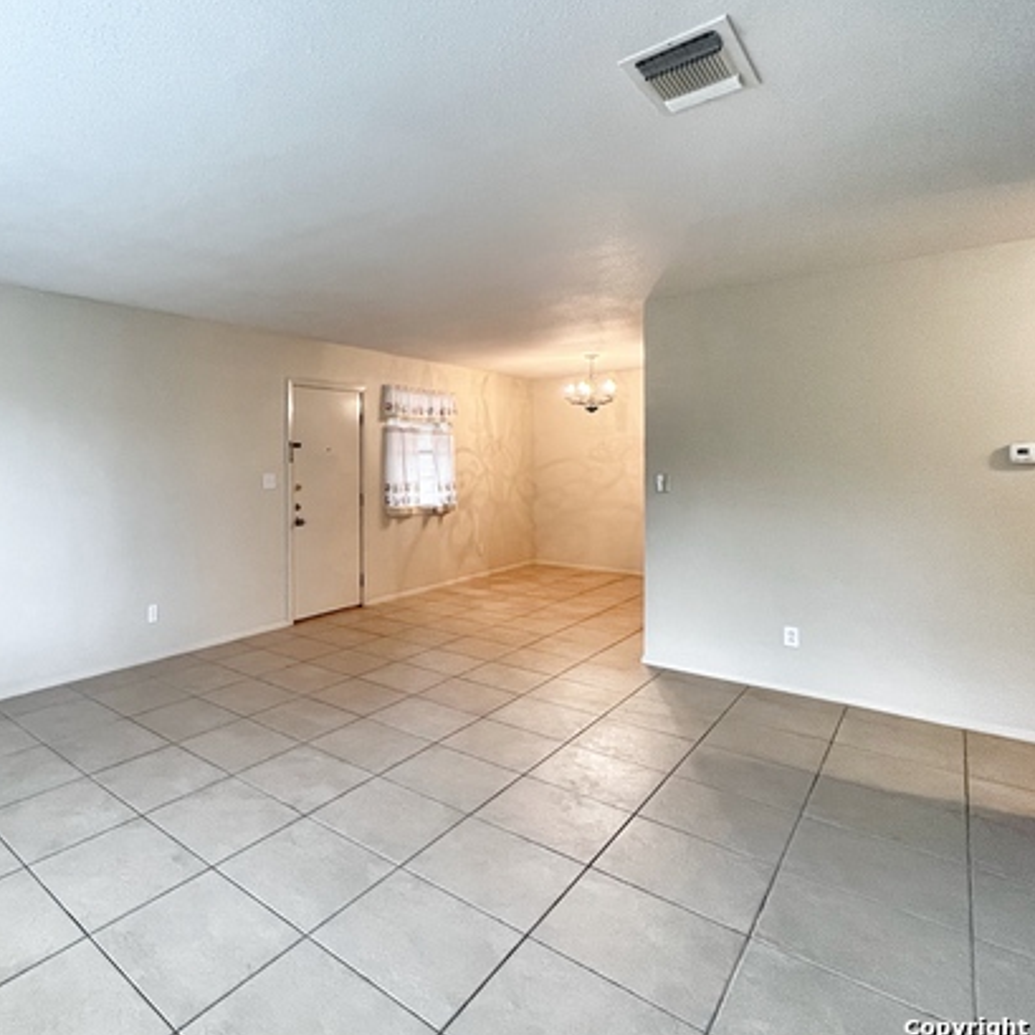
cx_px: 296
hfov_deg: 76.4
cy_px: 466
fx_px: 609
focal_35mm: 18
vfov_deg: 80.5
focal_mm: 1.57
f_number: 1.8
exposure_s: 1/60
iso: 250
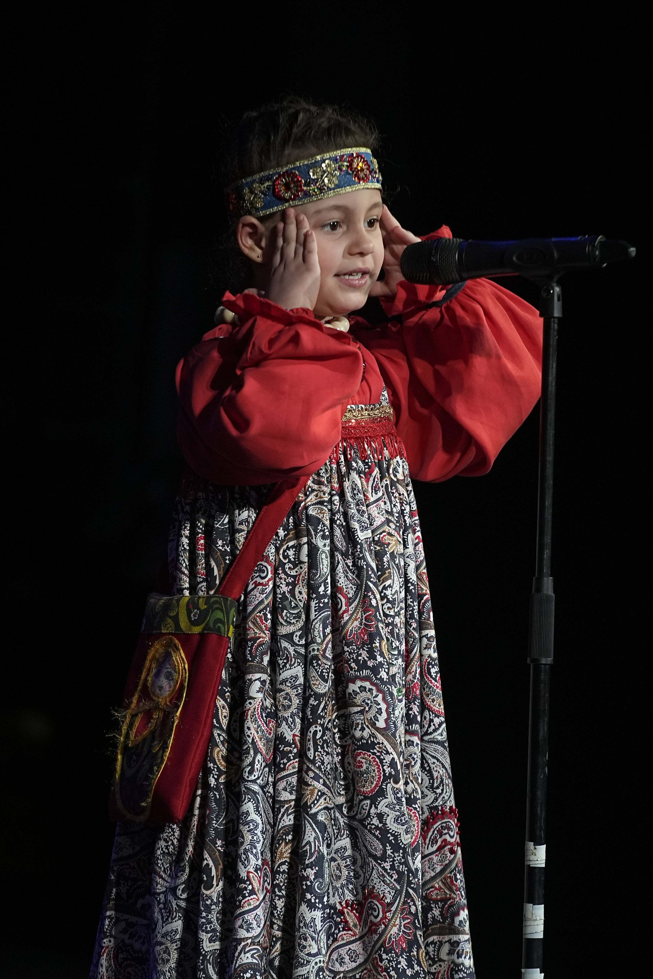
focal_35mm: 270
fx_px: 7346
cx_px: 326
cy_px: 490
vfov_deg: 7.6
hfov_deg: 5.1
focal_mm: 180
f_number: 4
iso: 2000
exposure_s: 1/400
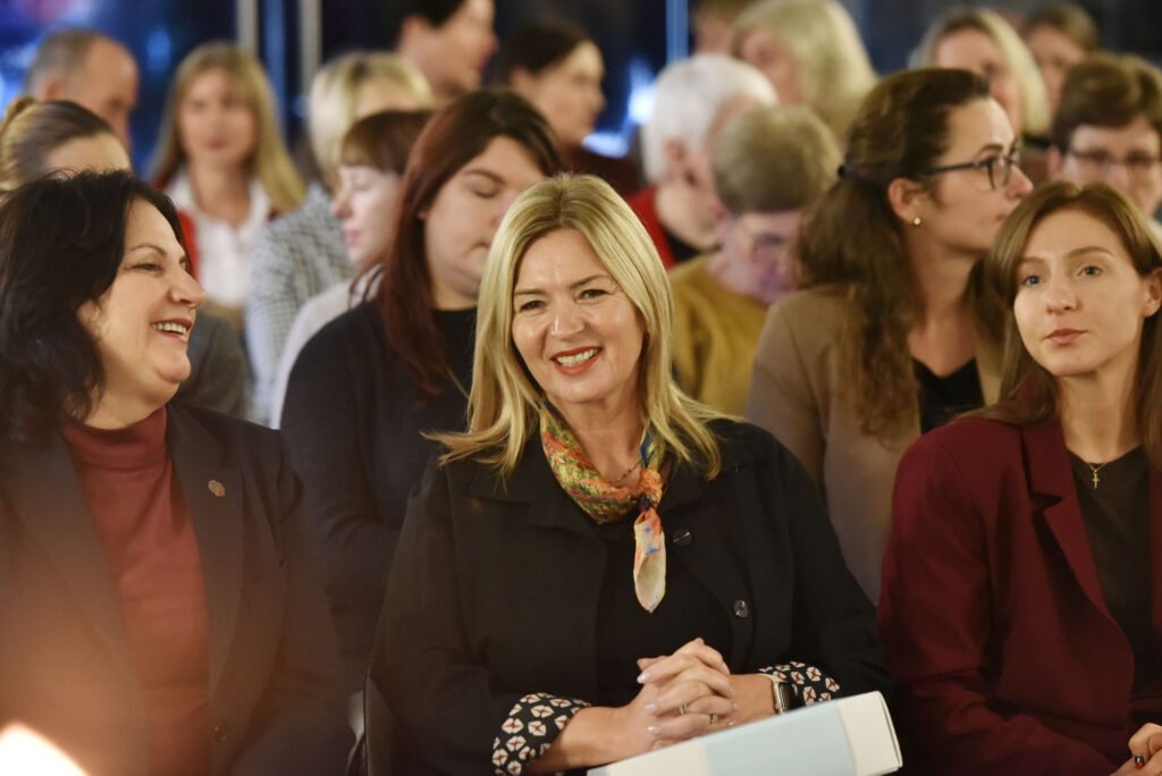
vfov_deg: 9.5
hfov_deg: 14.1
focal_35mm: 145
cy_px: 388
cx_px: 581
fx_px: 4683
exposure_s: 1/80
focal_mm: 145
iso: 8000
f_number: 3.2
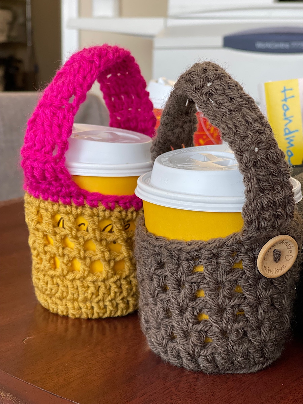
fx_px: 747
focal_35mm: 64
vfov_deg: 30.3
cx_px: 152
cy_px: 202
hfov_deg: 22.9
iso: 125
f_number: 2.2
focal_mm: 7.5
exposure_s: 1/40
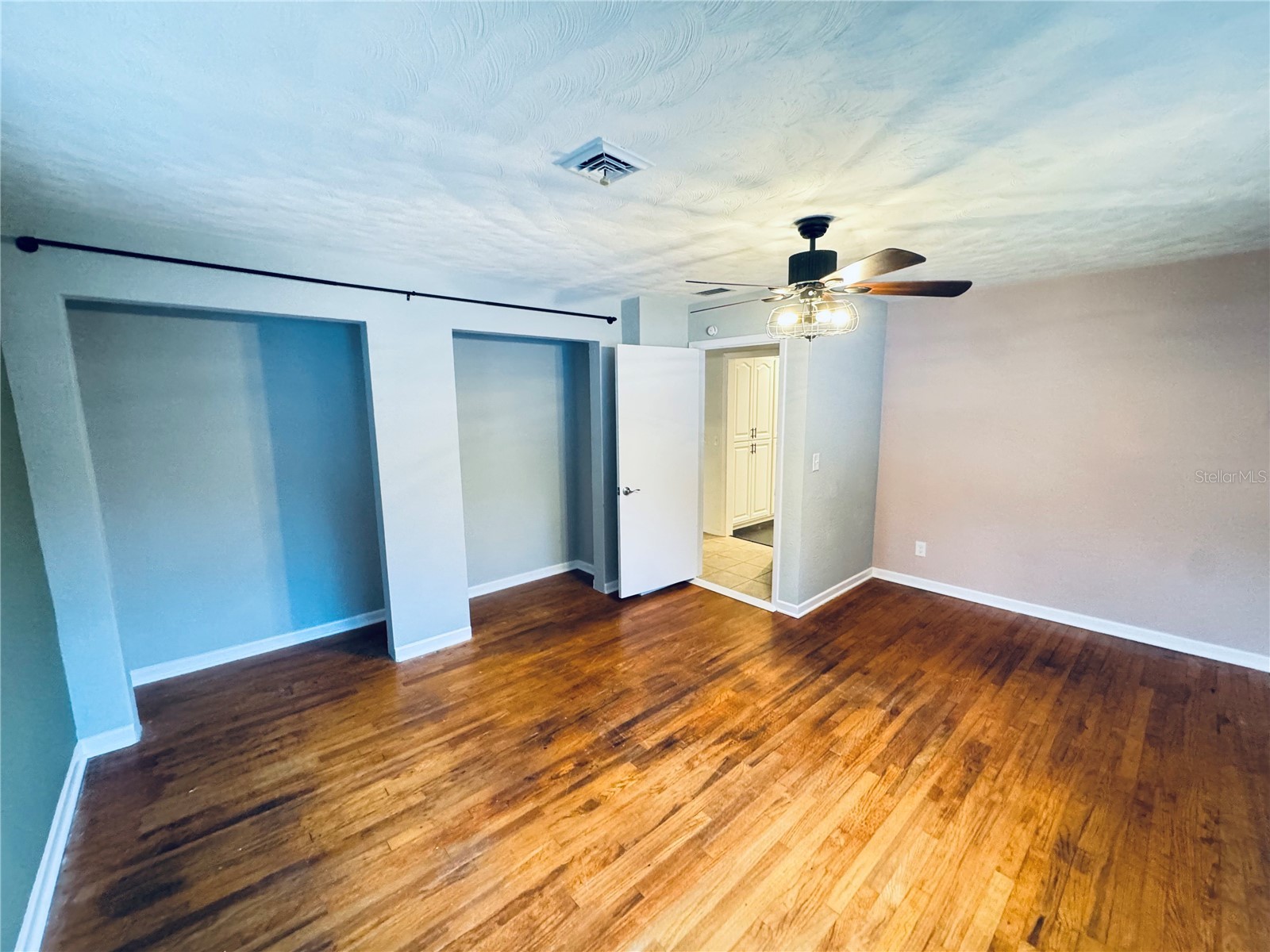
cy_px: 476
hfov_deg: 102.1
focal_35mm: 14
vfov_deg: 85.7
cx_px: 635
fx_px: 514
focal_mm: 2.22
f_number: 2.2
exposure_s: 1/60
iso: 800
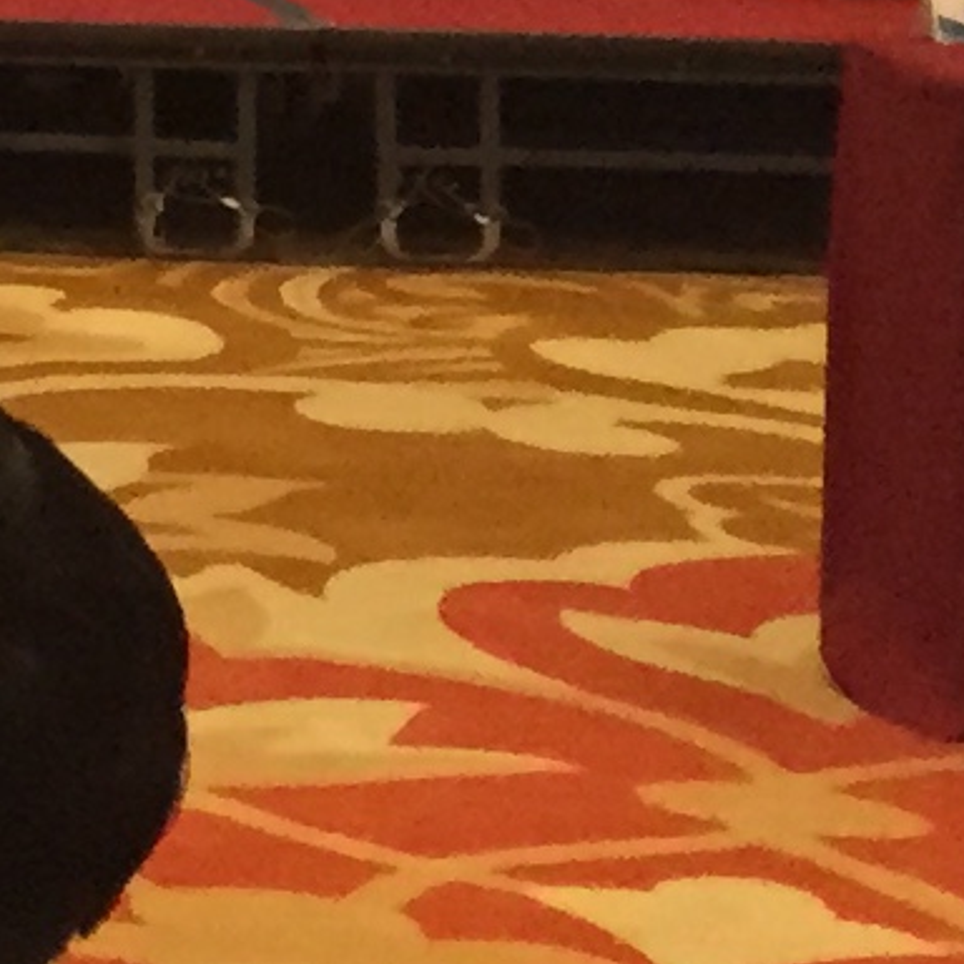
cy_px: -926
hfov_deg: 6.7
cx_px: -2576
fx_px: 6868
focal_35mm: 218
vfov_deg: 7.7
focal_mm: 4.15
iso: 160
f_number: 2.2
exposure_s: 1/30
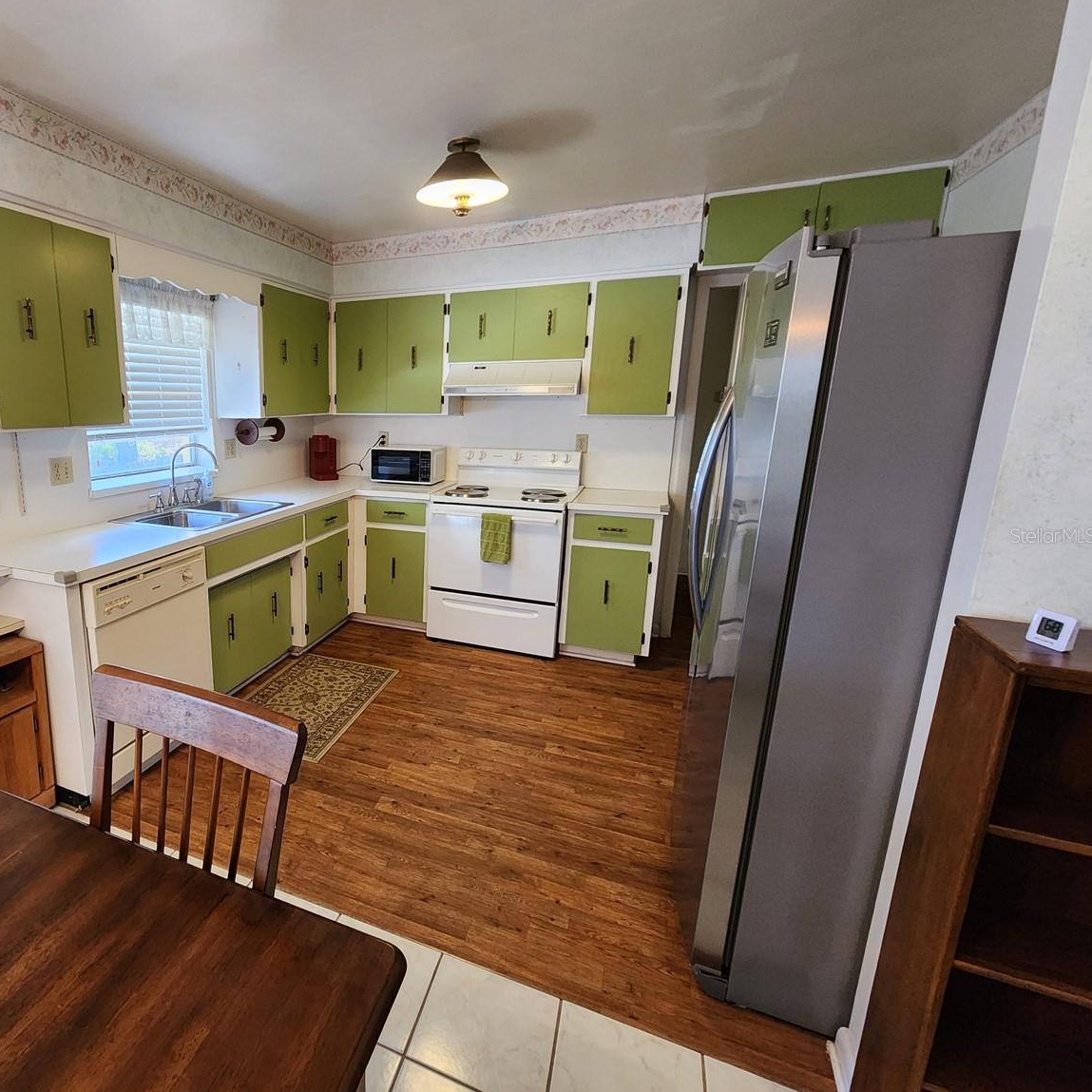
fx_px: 571
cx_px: 339
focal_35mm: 16
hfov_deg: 83.5
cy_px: 535
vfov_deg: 87.4
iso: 400
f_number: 2.2
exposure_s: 1/60
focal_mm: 2.2
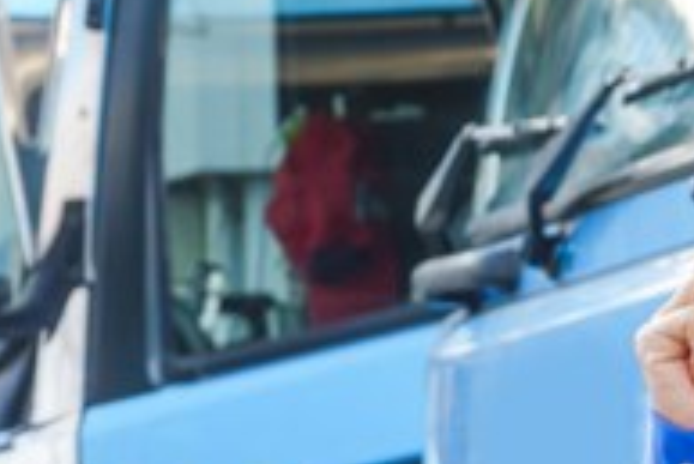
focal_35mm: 619
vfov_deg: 2.2
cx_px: 1018
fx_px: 11942
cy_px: 403
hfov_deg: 3.3
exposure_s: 1/200
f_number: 4.5
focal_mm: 60.05
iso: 160
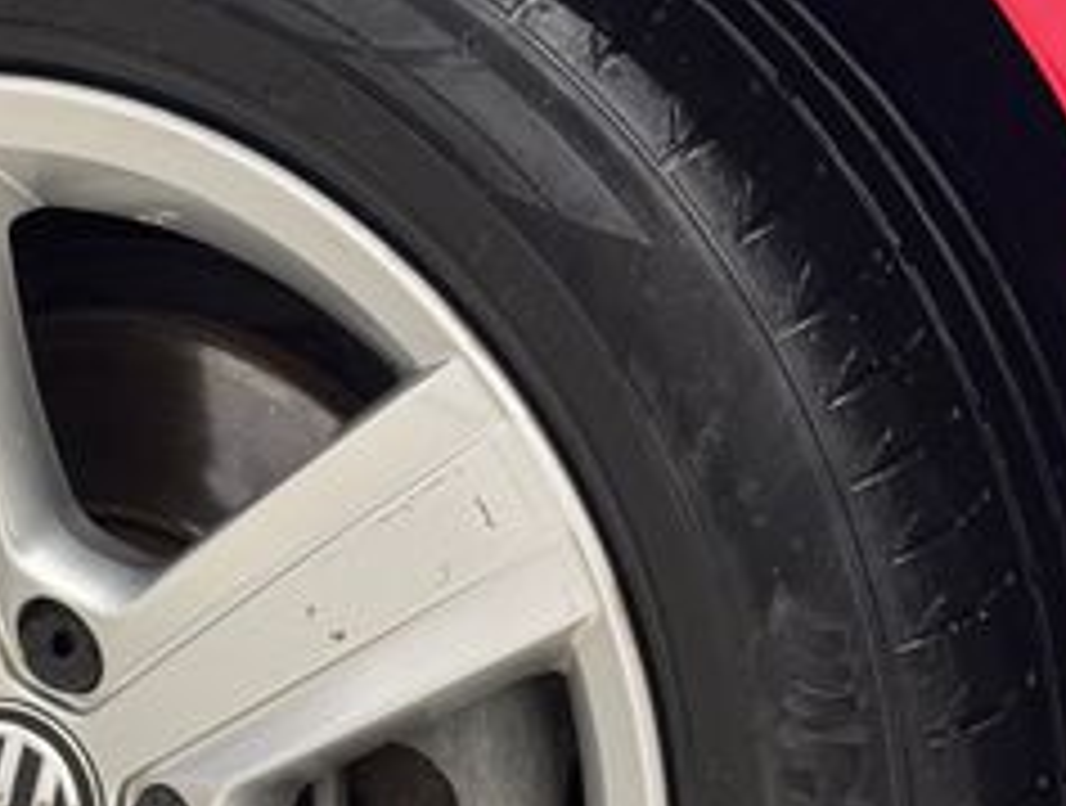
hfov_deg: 20.2
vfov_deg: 15.4
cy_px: 788
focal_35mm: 95
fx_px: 2933
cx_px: 103
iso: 500
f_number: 1.78
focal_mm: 6.76
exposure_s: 1/40
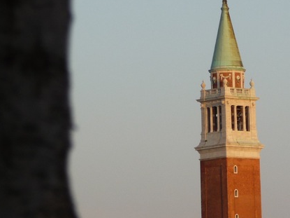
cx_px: 328
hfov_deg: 6.2
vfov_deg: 4.7
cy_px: 206
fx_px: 2647
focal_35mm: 316
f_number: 4.7
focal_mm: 21.8
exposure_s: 1/200
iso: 100
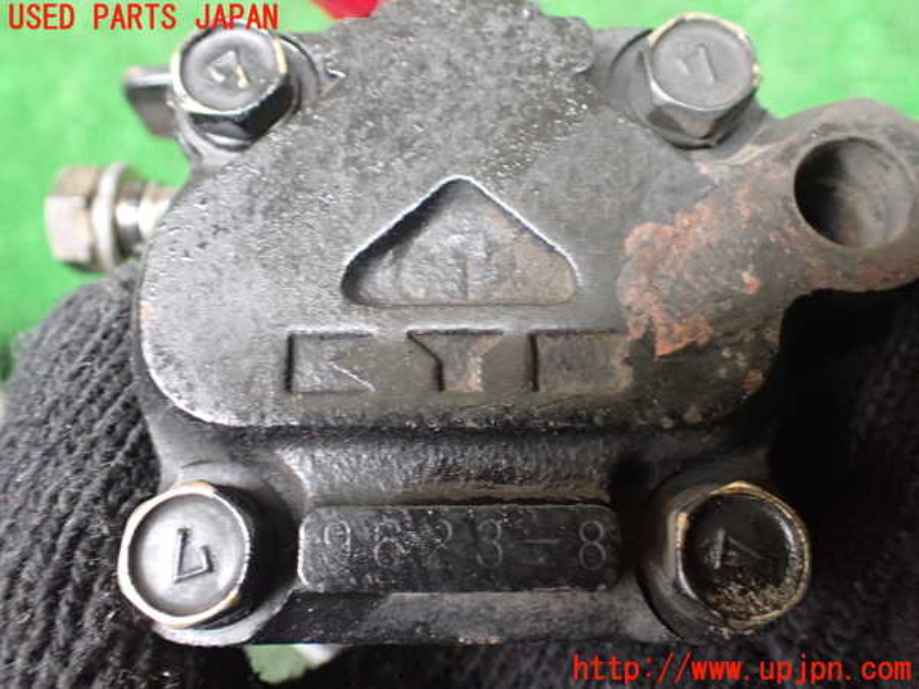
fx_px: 796
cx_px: 460
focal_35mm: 30
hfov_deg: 60.0
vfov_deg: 46.8
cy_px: 344
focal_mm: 5.4
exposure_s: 1/40
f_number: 2.3
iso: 800
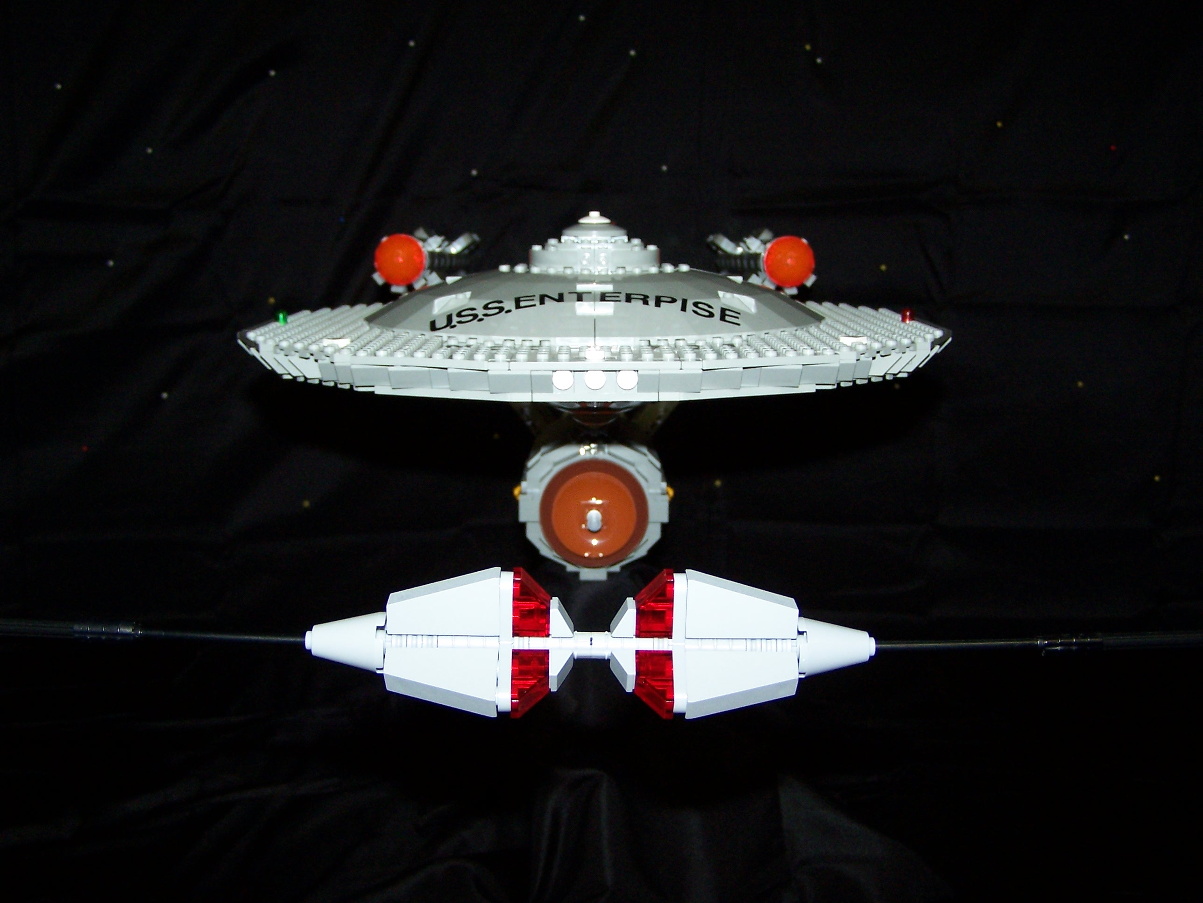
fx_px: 1321
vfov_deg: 37.7
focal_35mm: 38
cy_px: 452
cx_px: 602
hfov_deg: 49.0
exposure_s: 1/60
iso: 140
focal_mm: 6.3
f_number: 2.8
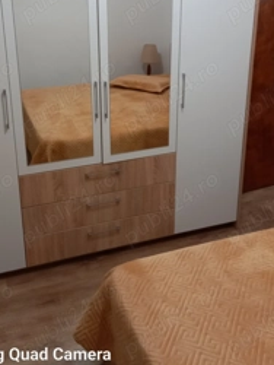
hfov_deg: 36.0
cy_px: 121
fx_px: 421
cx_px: 120
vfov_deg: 46.0
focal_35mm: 40
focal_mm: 4.6
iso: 200
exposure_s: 1/50
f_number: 2
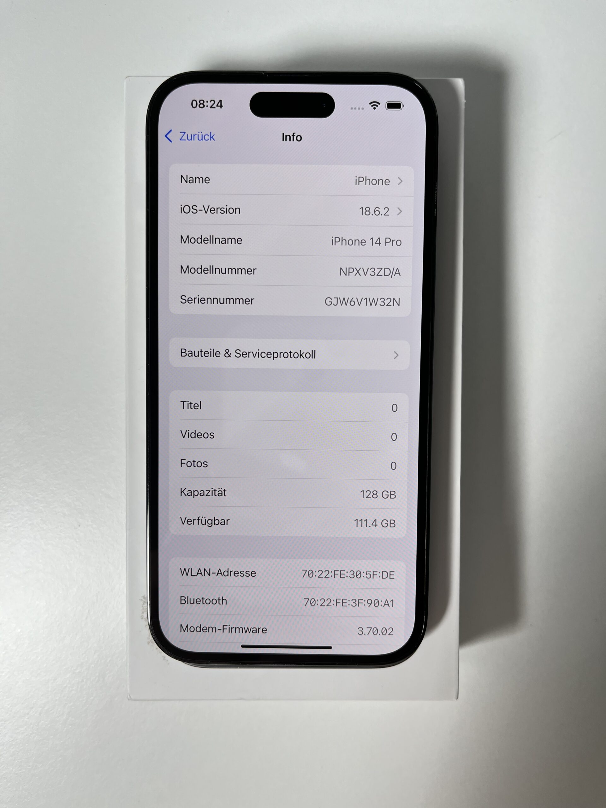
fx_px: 607
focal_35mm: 26
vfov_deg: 67.3
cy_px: 404
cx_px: 303
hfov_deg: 53.1
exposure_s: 1/122
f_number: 1.6
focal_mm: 5.1
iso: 50
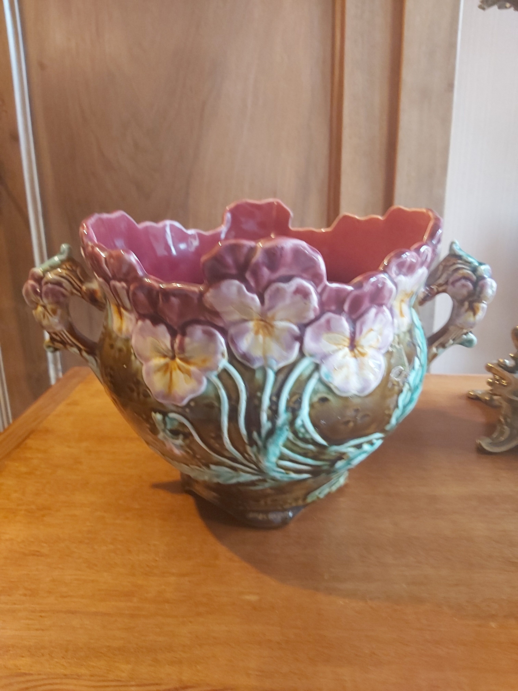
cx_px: 259
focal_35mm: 26
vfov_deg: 67.3
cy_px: 346
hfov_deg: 53.1
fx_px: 519
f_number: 1.7
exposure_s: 1/33
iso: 400
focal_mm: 3.92
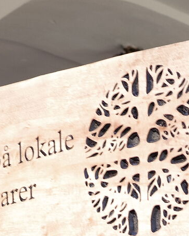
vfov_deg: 9.1
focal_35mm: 197
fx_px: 1377
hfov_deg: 7.8
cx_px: 187
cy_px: 514
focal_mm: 26
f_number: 2.8
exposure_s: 1/50
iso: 100
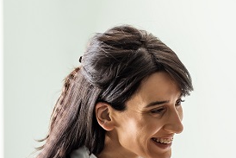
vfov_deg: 6.8
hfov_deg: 10.2
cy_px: 277
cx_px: 318
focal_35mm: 197
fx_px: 1292
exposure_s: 1/400
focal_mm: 50
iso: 100
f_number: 1.3
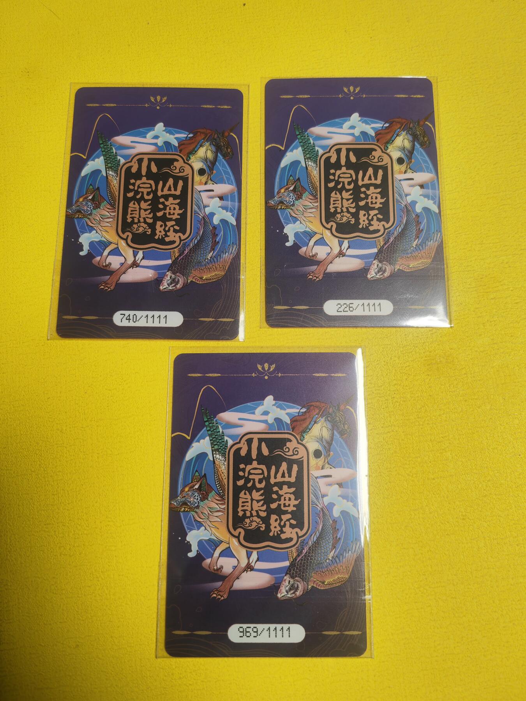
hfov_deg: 51.4
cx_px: 263
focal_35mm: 27
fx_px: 547
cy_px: 350
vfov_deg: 65.3
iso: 64
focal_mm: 5.53
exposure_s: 1/100
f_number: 1.8
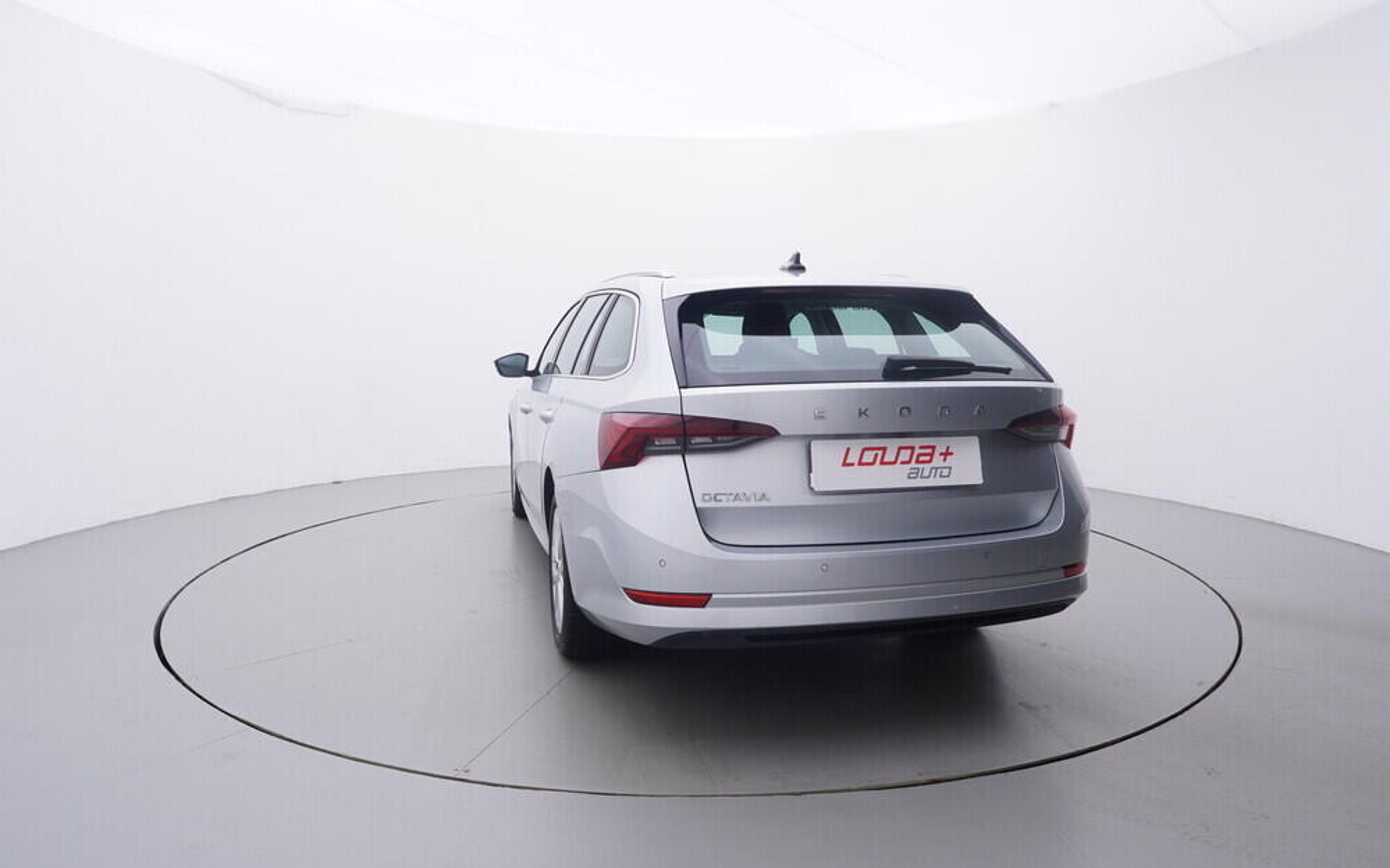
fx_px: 891
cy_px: 441
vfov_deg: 52.0
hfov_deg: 75.9
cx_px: 690
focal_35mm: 24
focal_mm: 15
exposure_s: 1/80
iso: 200
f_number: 5
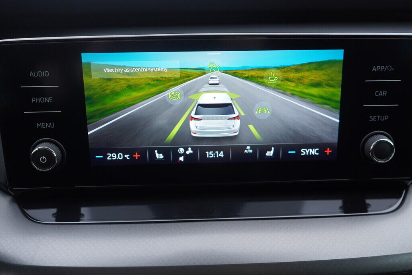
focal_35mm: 36
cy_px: 138
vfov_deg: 36.9
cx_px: 206
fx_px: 412
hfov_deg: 53.1
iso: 125
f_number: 3.2
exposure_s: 1/50
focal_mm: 24
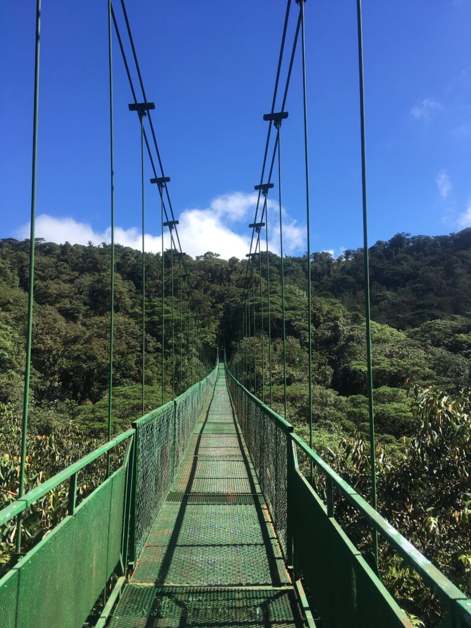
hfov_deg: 48.2
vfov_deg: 61.7
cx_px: 236
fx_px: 526
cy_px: 314
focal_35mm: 29
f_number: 2.2
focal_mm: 4.15
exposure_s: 1/999
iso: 25
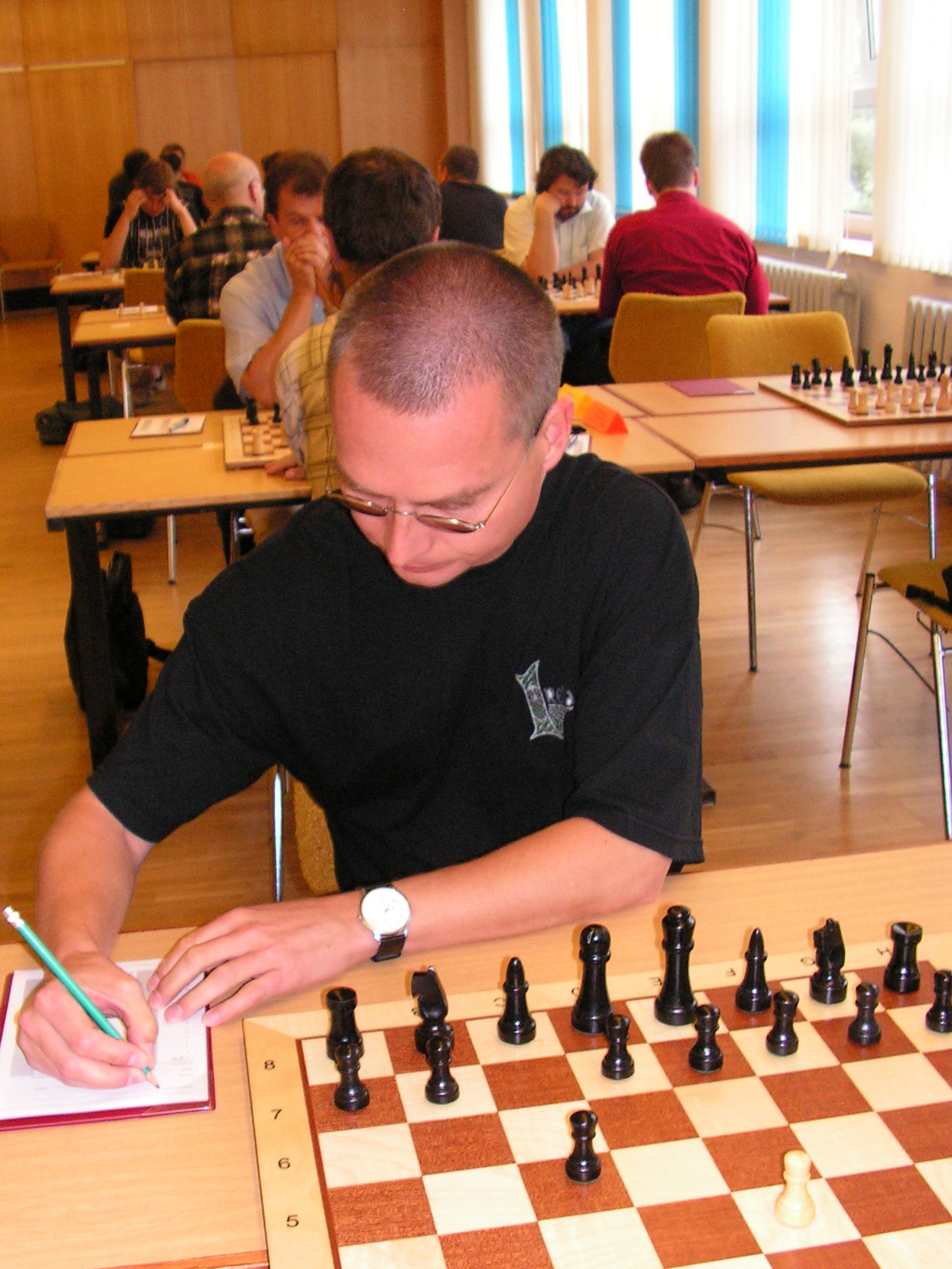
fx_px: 1540
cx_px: 398
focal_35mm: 42
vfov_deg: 44.6
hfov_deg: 34.3
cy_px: 738
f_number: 3.2
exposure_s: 1/40
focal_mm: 6
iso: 200
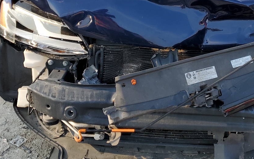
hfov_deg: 37.8
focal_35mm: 53
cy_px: 6
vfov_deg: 23.6
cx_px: 168
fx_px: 367
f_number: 1.5
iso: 50
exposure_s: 1/1111
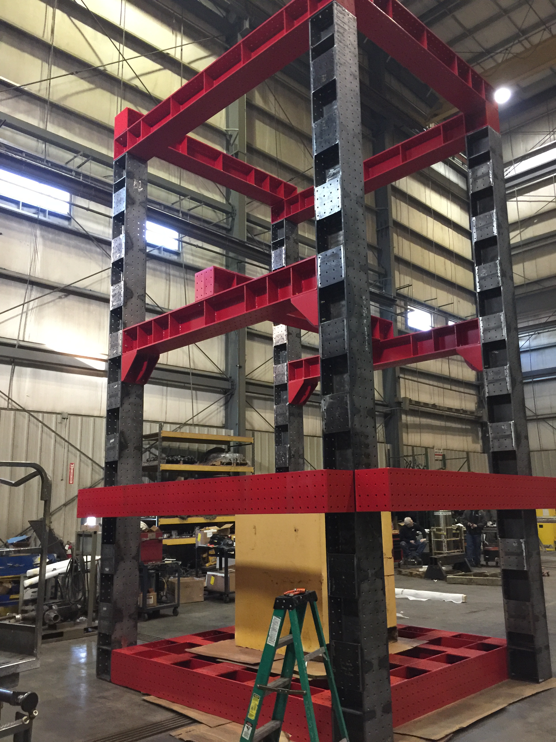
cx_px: 278
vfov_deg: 61.7
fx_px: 621
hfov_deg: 48.2
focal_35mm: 29
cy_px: 371
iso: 125
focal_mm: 4.15
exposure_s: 1/15
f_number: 2.2
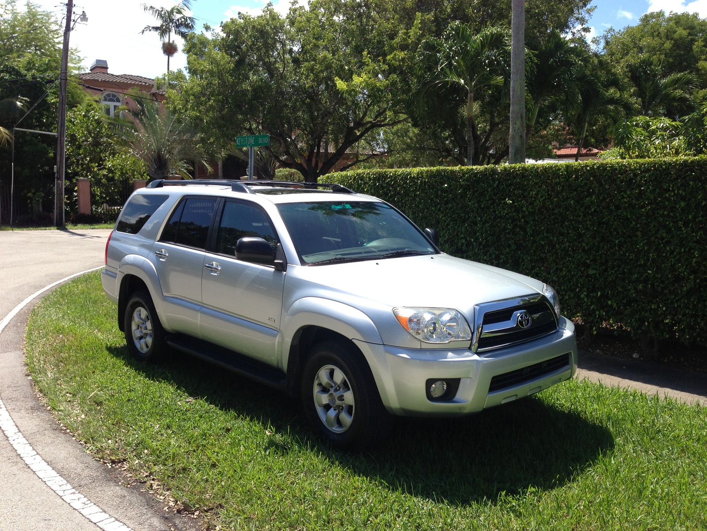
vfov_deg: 42.9
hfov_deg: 55.4
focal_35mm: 33
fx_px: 674
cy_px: 266
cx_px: 354
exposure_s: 1/935
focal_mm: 4.13
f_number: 2.4
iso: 50
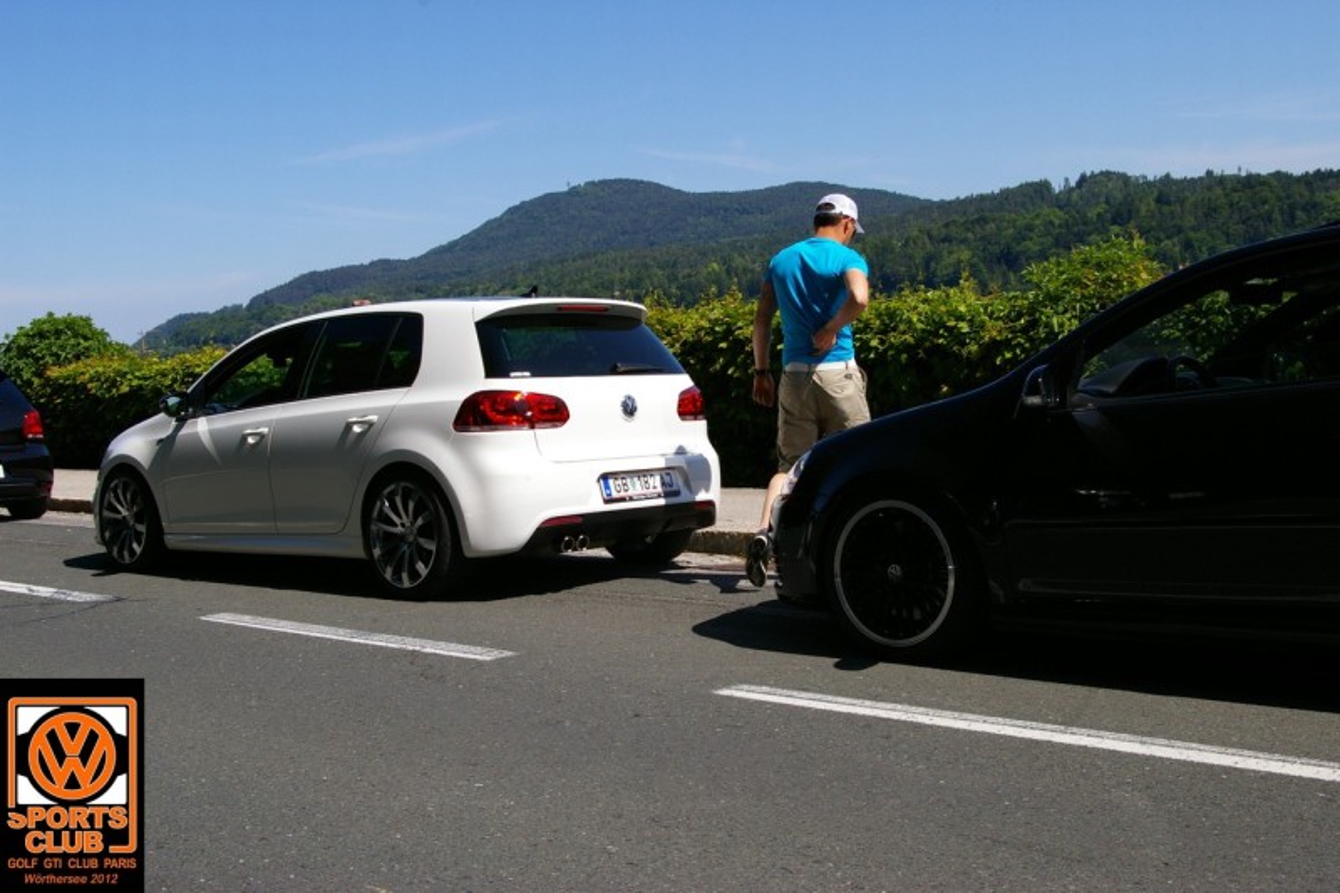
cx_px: 670
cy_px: 446
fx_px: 1563
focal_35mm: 42
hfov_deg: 46.4
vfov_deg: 31.9
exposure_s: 1/250
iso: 200
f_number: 9.5
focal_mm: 28
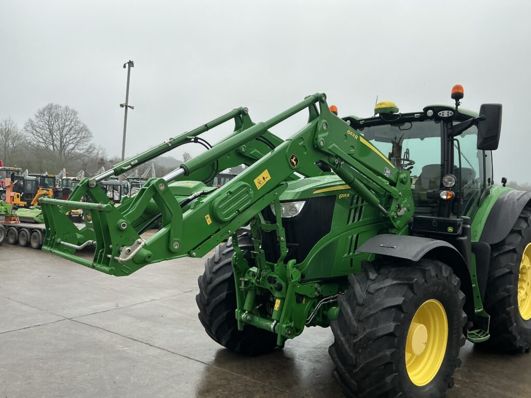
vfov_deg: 49.7
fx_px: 430
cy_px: 199
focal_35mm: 28
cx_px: 266
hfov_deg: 63.4
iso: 25
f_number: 1.8
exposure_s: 1/1221
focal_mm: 3
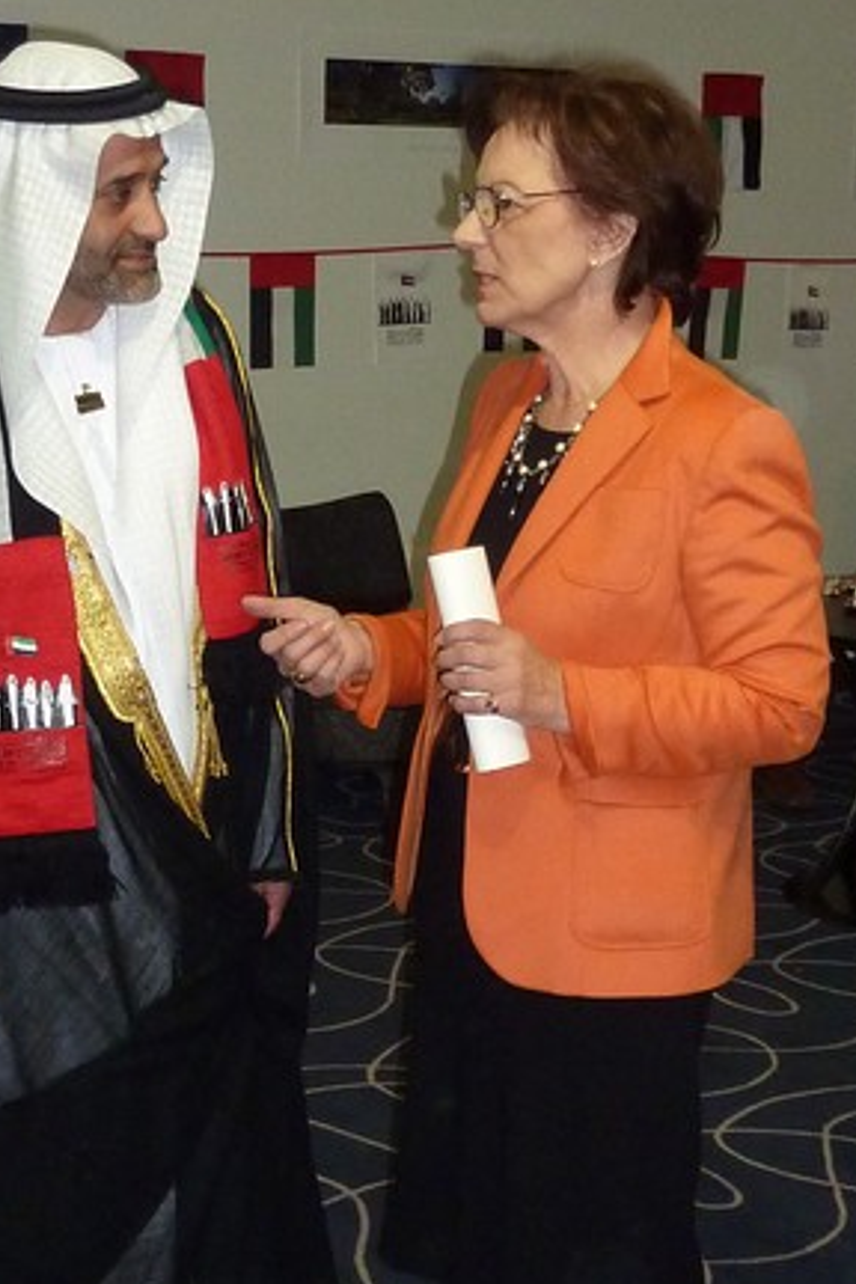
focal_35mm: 65
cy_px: 835
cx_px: 309
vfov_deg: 30.8
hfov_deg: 20.9
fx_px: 2318
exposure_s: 1/30
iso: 320
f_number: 3.3
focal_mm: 4.1
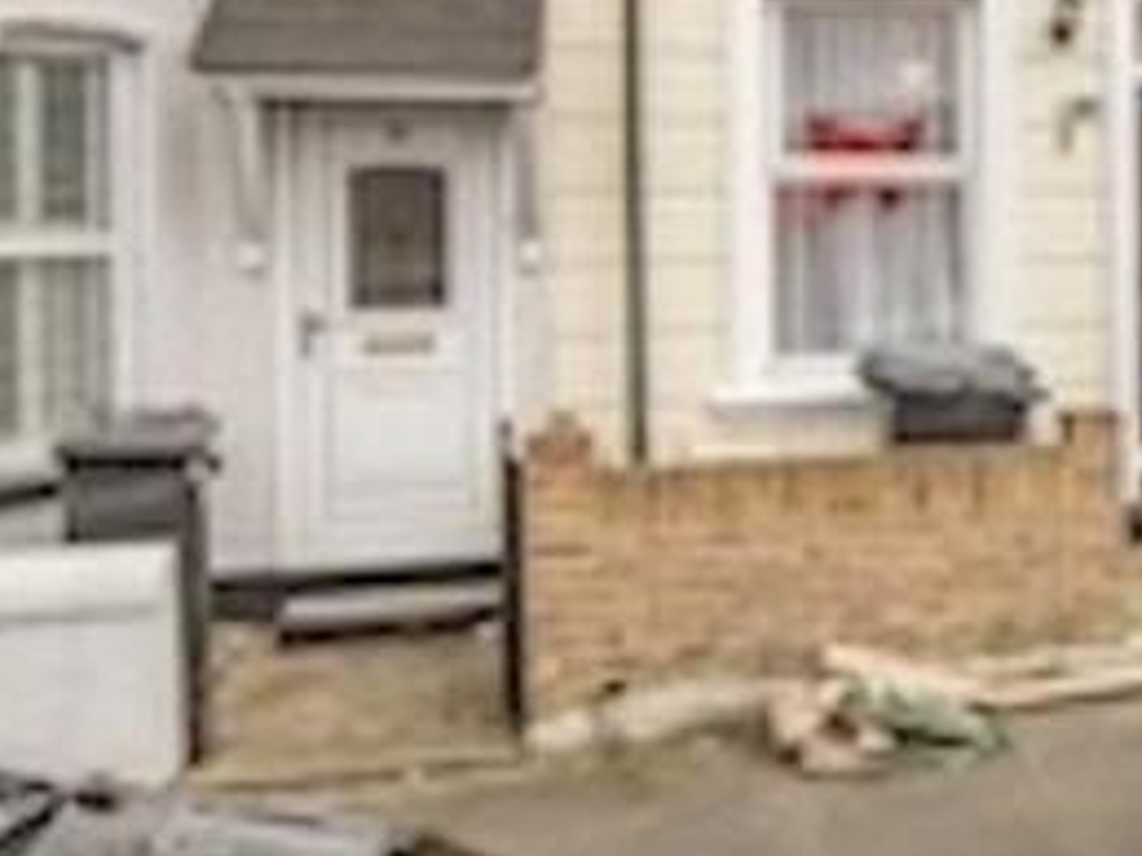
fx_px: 1286
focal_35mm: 39
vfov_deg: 35.9
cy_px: 210
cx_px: 1085
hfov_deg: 42.7
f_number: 8
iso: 100
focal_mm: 16
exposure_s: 1/6
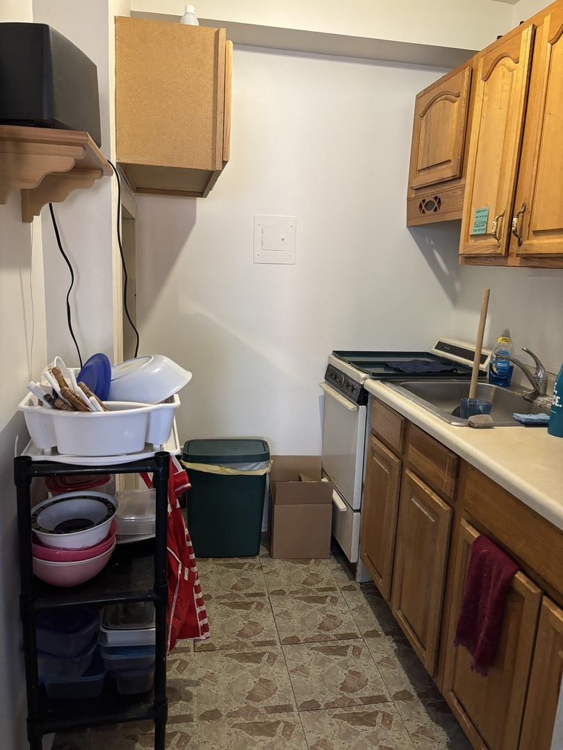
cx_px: 282
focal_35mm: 26
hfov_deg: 53.1
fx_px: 564
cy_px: 375
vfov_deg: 67.3
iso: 400
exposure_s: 1/60
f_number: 1.6
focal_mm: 5.96
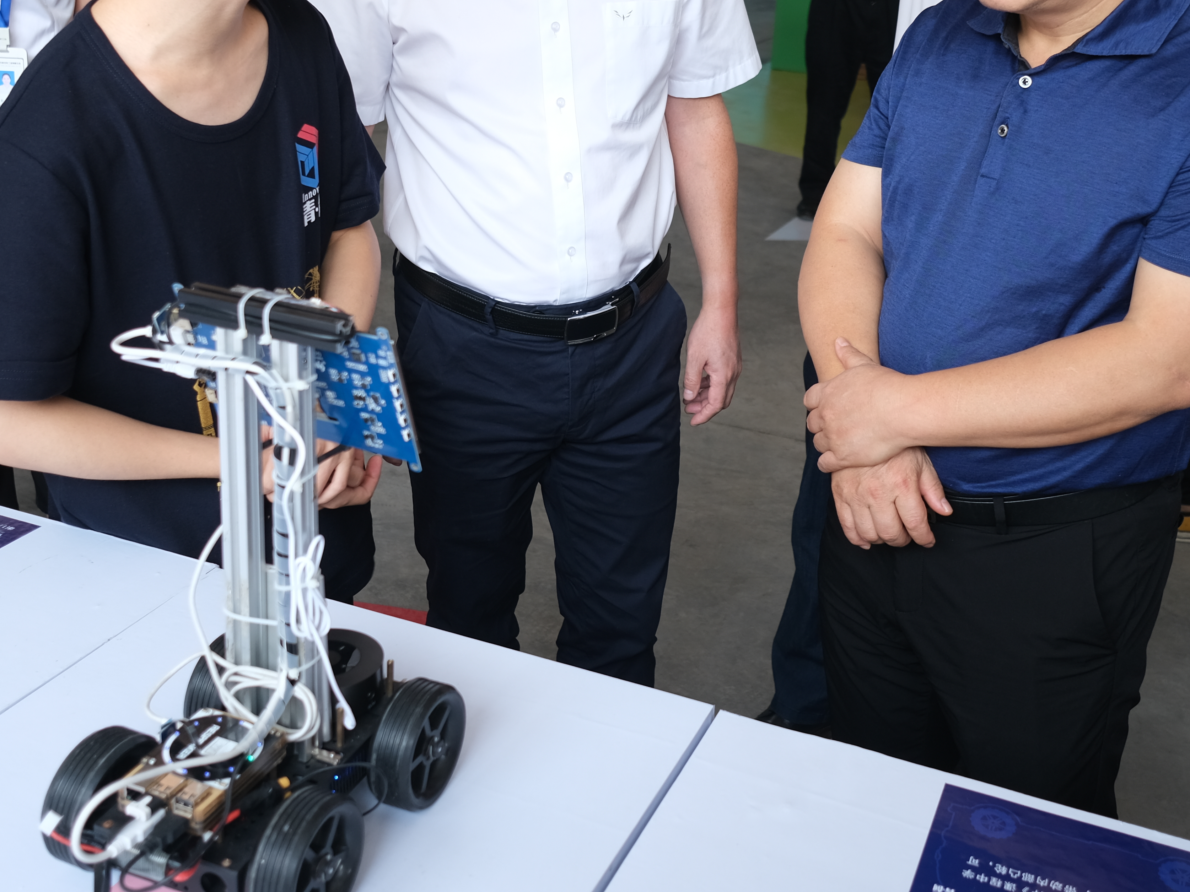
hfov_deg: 43.7
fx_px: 1478
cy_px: 276
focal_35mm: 43
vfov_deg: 33.2
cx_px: 677
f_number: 2.8
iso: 160
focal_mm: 16
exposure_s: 1/80
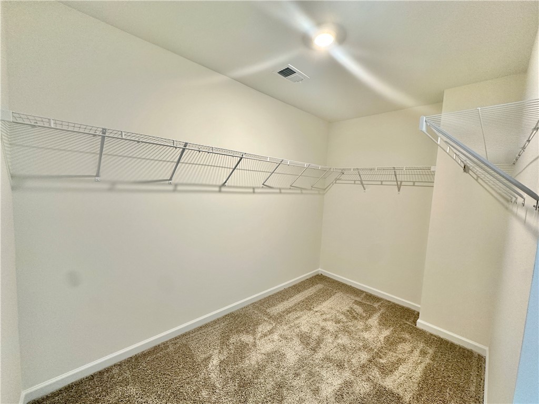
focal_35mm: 14
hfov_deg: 102.1
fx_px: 218
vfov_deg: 85.7
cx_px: 270
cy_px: 202
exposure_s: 1/60
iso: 200
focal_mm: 2.22
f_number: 2.2
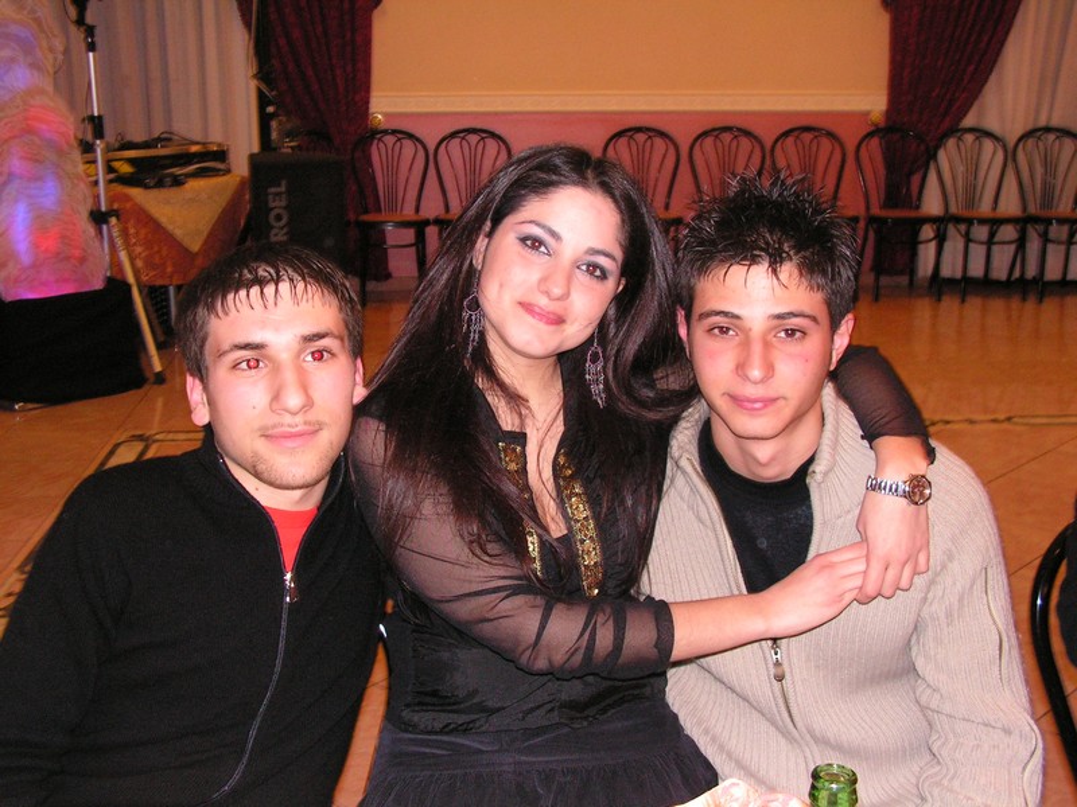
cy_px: 404
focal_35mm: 45
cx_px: 538
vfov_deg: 32.2
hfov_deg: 42.1
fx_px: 1400
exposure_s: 1/40
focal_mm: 7.6
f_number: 3.2
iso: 200
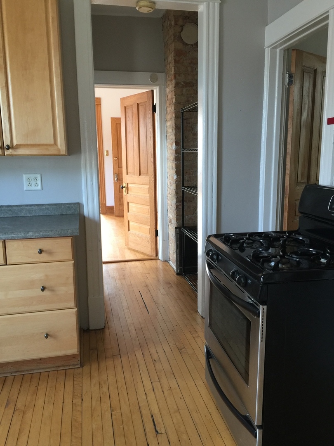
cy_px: 223
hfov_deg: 48.2
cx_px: 167
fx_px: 373
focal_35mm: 29
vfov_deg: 61.7
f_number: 2.2
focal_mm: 4.15
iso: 40
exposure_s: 1/15
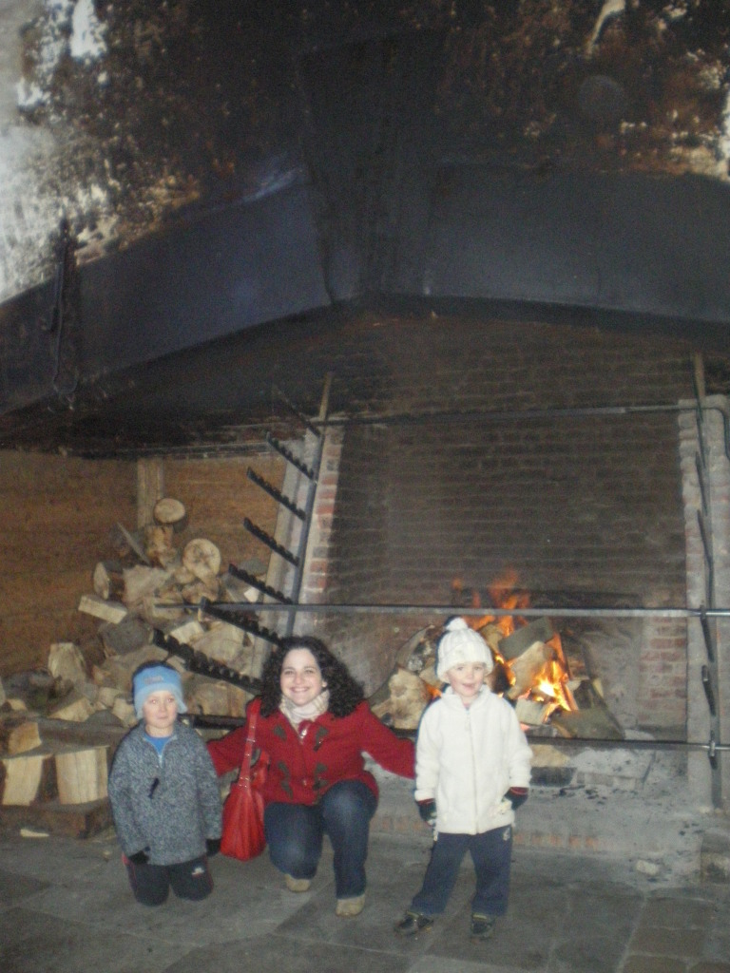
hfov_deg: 39.7
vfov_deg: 51.4
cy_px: 486
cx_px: 365
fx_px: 1012
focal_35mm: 36
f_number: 3.1
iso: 800
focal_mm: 6.3
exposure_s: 1/50
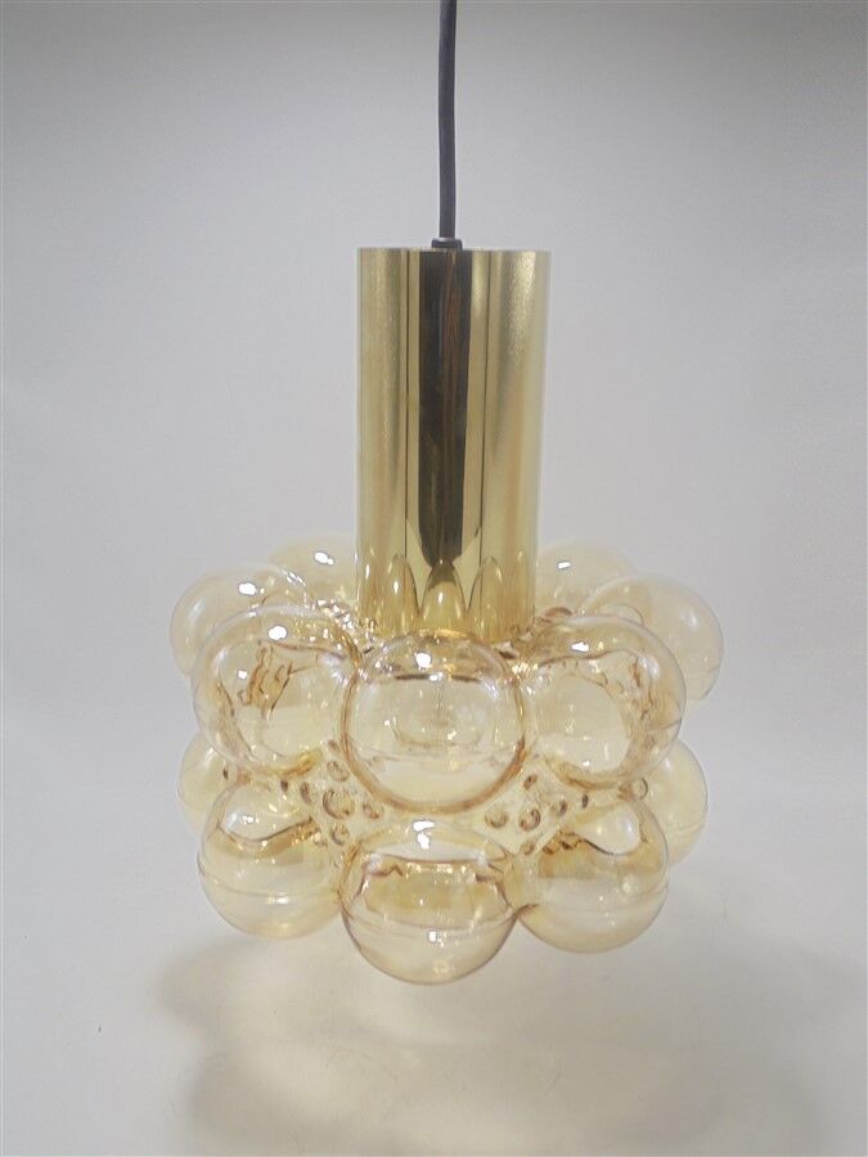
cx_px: 434
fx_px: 1137
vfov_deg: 54.0
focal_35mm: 34
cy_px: 578
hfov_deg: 41.8
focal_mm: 6.1
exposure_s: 1/40
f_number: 4
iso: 100
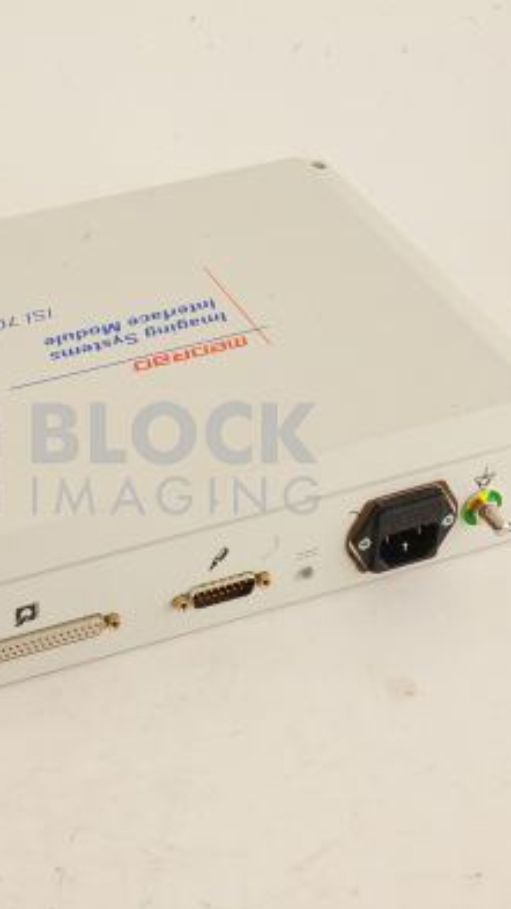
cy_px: 459
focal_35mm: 80
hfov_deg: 15.0
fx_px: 1927
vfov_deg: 26.5
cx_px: 90
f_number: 16
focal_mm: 50
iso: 1600
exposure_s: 1/160
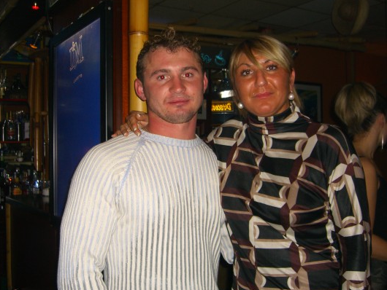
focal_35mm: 43
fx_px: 481
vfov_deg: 33.6
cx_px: 175
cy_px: 135
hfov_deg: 43.8
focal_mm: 7.9
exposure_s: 1/60
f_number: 2.8
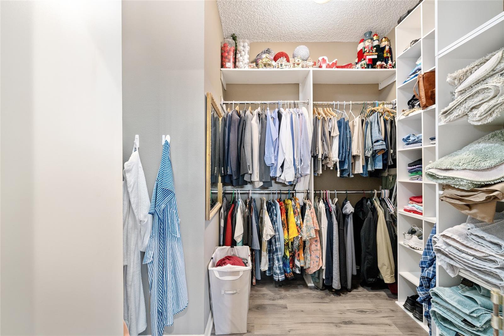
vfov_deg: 77.3
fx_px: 210
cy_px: 168
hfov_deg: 100.4
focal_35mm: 15
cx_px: 252
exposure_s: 1/2
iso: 500
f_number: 8
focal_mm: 15
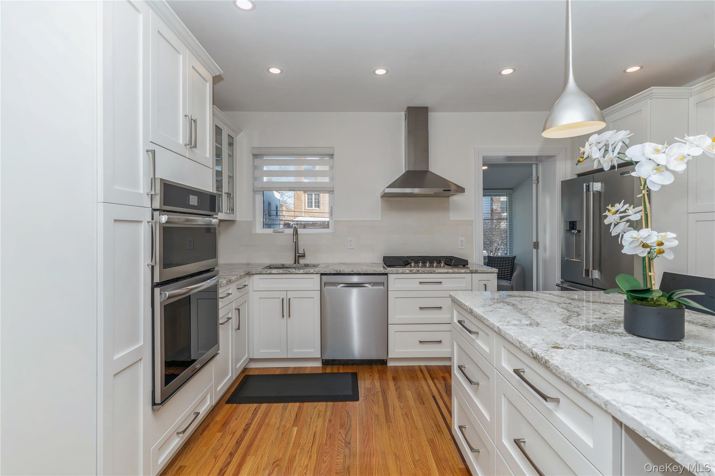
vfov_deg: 70.4
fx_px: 338
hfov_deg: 93.3
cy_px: 238
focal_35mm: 17
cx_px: 358
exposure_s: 1/160
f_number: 8
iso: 400
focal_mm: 17
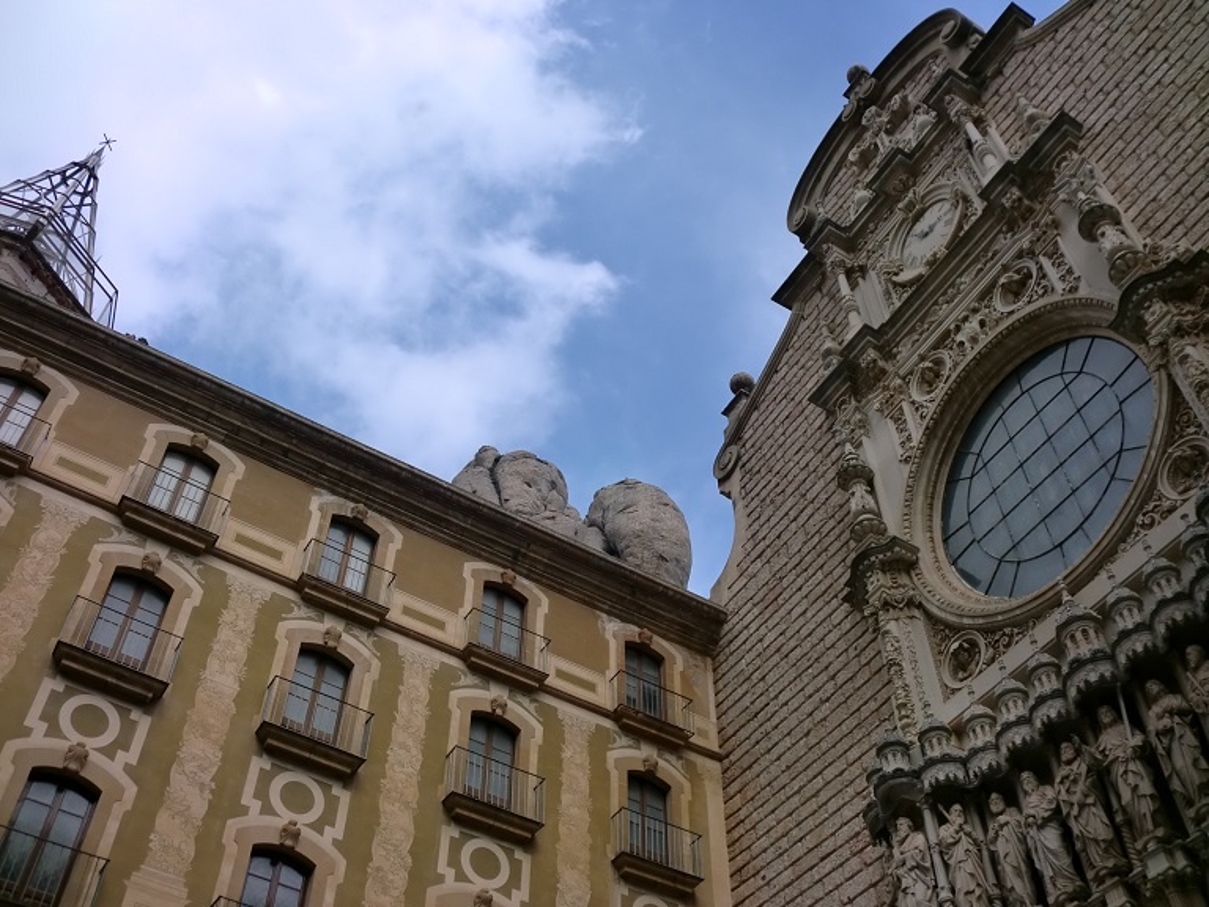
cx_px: 604
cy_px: 454
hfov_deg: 52.6
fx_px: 1222
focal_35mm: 35
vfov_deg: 40.7
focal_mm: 6.3
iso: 64
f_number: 3.1
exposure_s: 1/800
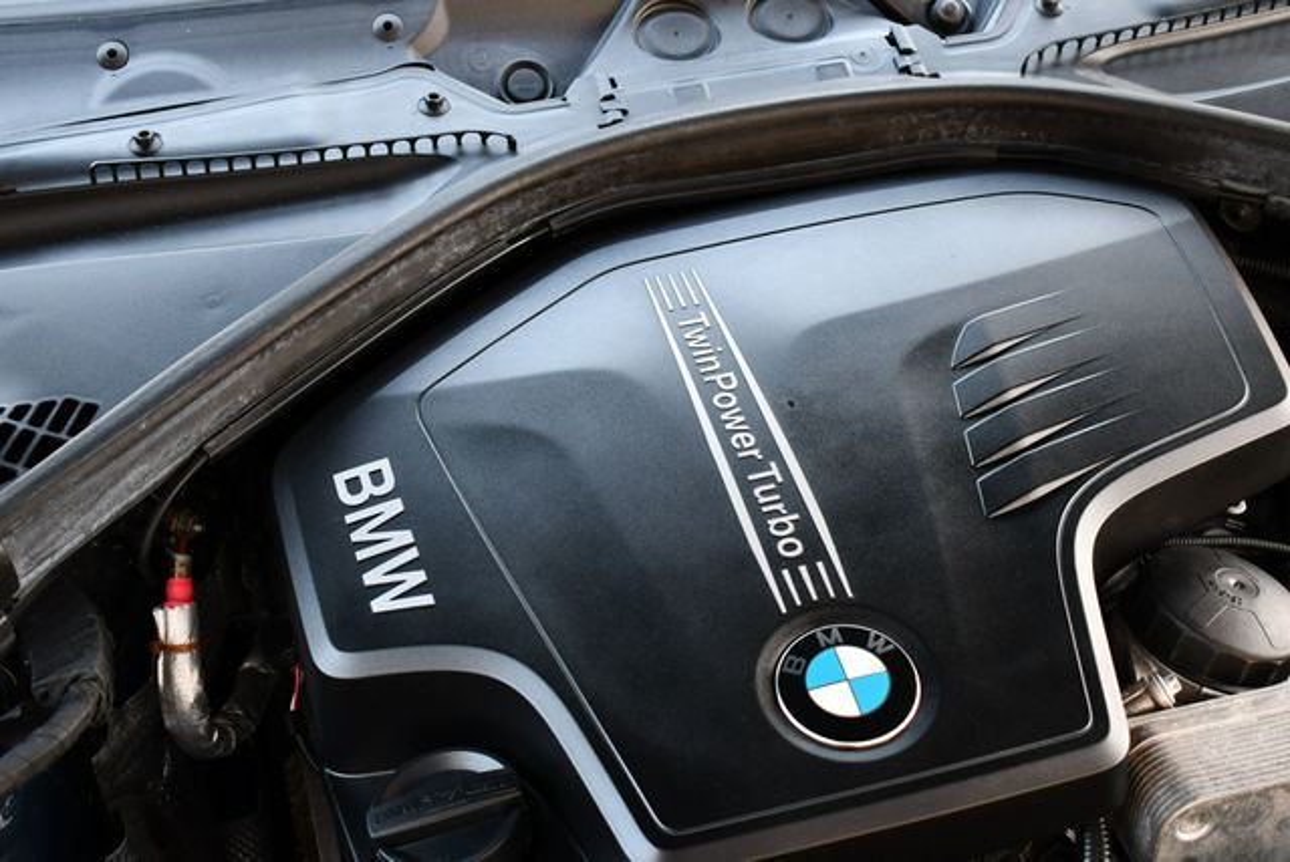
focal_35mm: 58
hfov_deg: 34.5
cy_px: 431
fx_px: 2080
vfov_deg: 23.4
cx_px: 645
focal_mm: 29
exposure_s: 1/125
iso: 800
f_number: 4.2
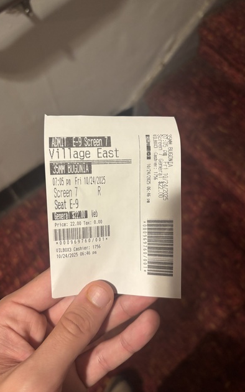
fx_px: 299
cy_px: 195
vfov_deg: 66.5
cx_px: 113
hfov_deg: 44.5
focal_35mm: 28
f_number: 1.6
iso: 400
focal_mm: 5.96
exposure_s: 1/40
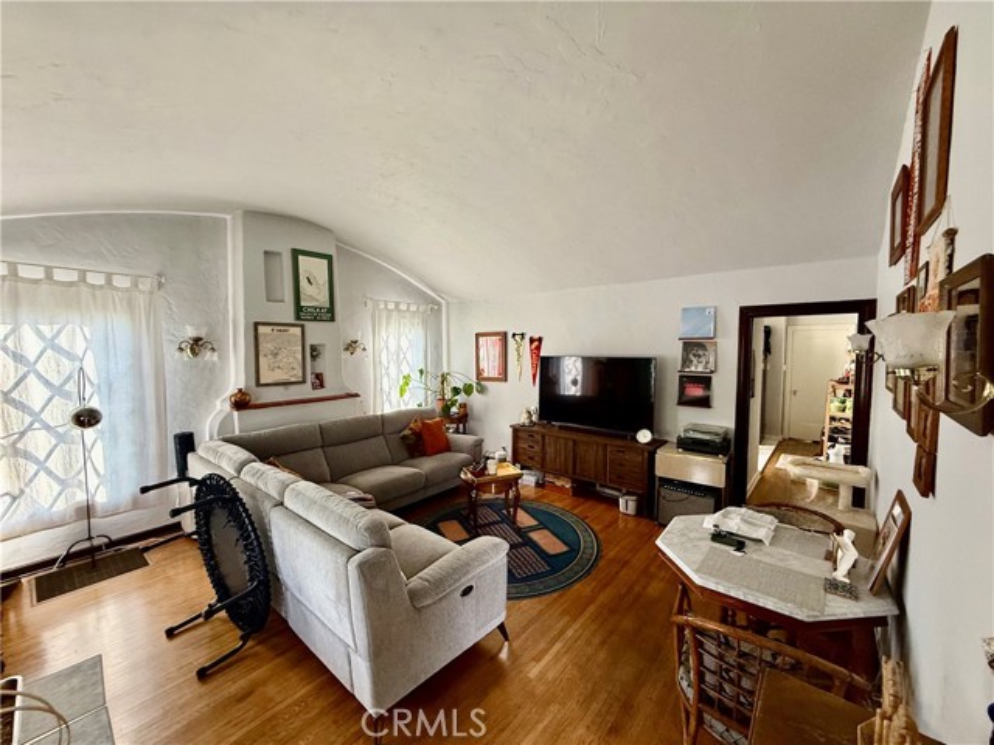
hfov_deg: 102.1
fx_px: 402
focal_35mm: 14
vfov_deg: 85.7
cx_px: 497
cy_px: 372
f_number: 2.2
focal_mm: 2.22
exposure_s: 1/68
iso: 320
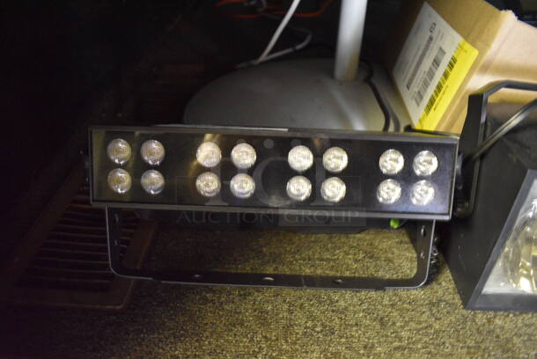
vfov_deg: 48.0
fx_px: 403
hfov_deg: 67.3
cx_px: 268
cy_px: 180
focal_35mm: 27
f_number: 3.5
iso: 3200
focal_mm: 18
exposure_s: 1/8
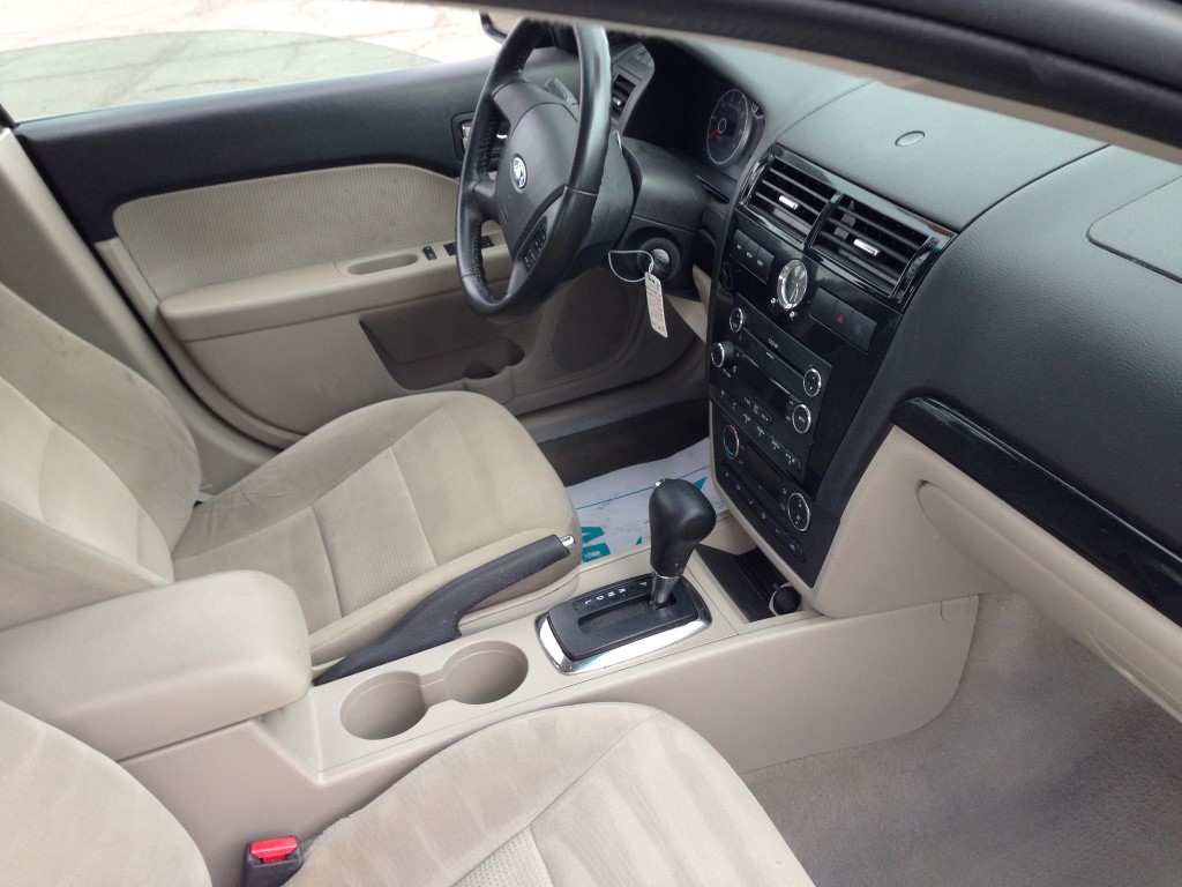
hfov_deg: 55.4
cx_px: 591
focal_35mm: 33
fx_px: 1127
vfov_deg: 42.9
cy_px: 444
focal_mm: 4.12
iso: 80
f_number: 2.4
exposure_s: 1/120
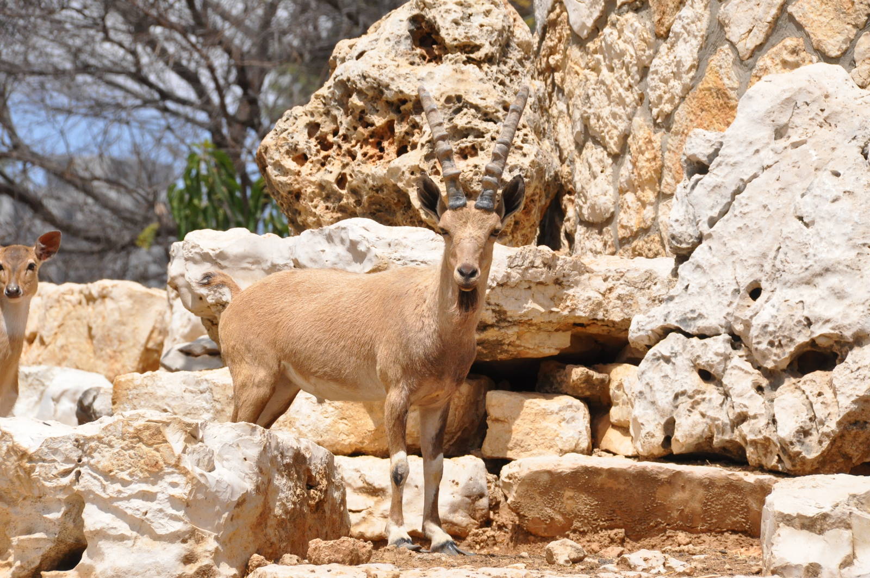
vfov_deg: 4.7
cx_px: 435
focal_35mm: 292
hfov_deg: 7.1
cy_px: 289
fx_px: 7061
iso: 1000
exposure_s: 1/1600
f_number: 10
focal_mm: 195
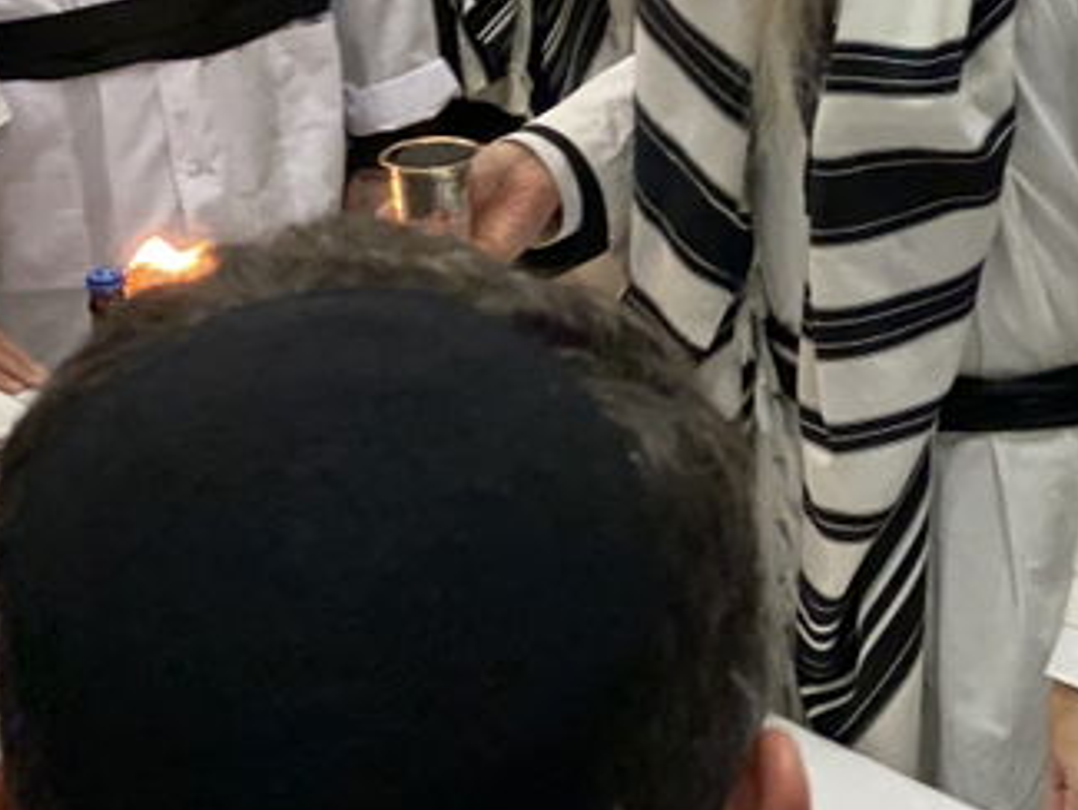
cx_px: 773
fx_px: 3988
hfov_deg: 15.3
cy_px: -17
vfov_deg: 11.5
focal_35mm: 128
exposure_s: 1/50
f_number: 2
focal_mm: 6
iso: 200
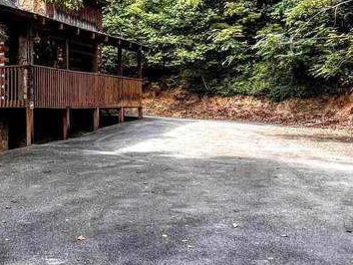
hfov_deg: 35.4
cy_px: 77
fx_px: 480
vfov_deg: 30.5
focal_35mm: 47
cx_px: -22
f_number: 1.8
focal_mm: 1.57
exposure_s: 1/99
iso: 80
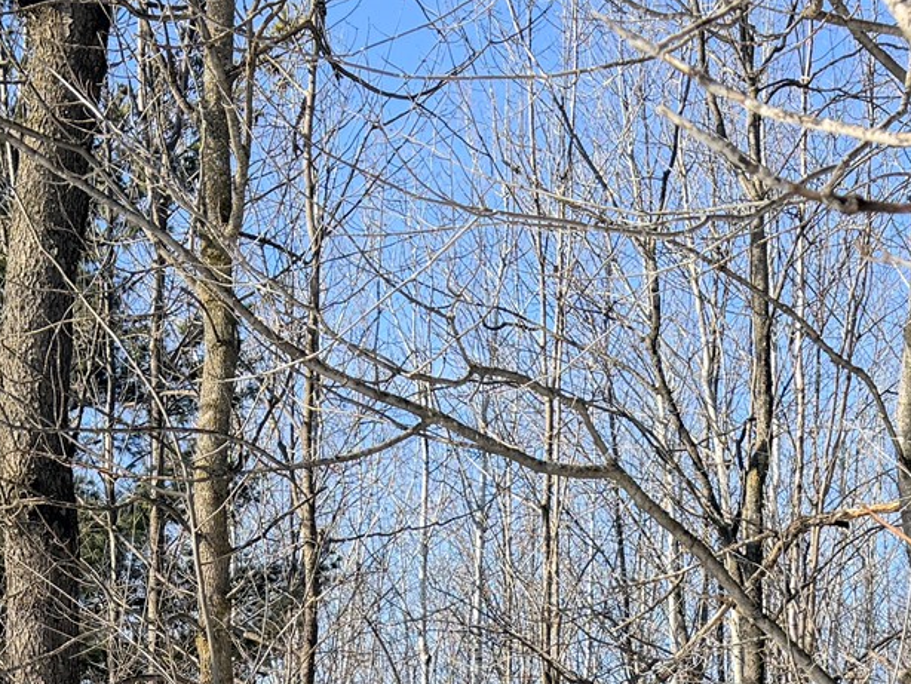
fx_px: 2106
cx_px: 451
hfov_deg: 24.4
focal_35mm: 80
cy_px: 1007
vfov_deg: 16.8
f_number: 1.78
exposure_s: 1/2907
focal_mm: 6.76
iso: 100
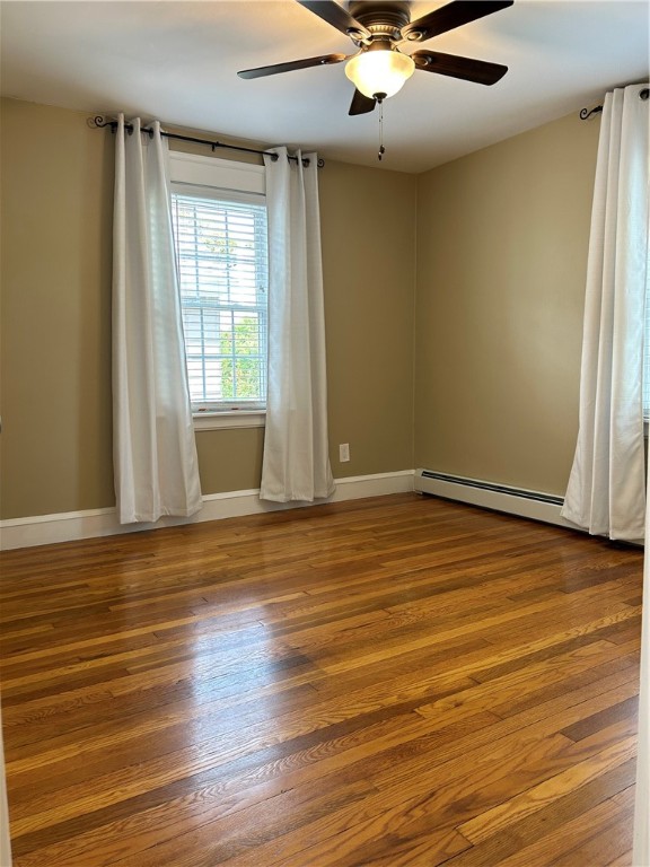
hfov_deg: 53.1
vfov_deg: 67.3
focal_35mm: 26
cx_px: 325
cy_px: 434
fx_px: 651
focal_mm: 5.7
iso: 80
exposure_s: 1/60
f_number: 1.5
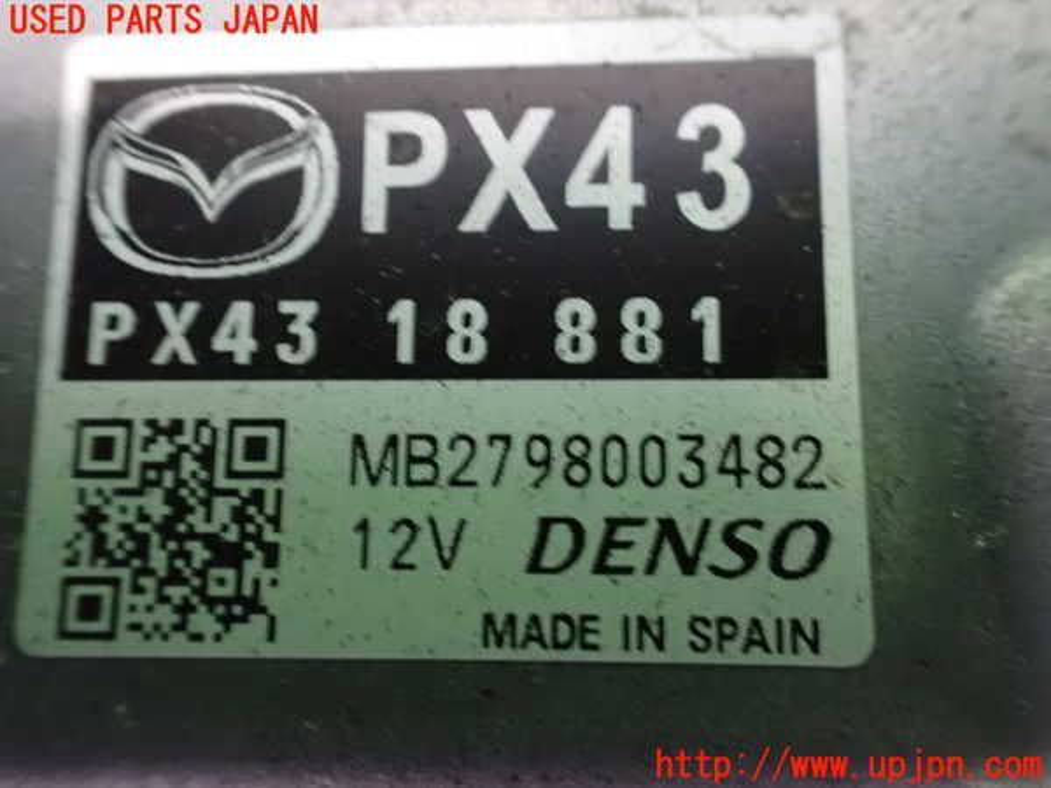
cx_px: 526
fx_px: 911
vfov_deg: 46.8
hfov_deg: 60.0
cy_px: 394
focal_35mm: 30
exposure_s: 1/20
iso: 1600
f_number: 2.3
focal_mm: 5.4
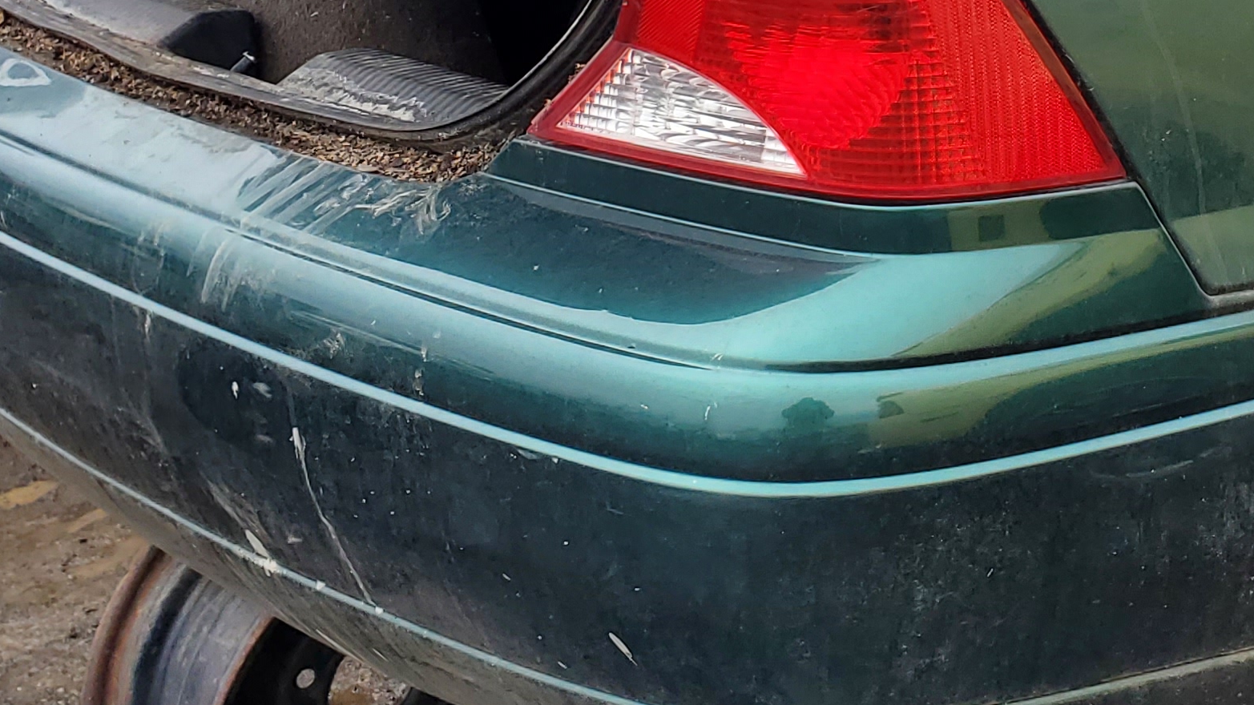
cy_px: -59
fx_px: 2427
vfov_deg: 16.1
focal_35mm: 73
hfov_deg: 27.7
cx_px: 1176
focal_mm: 4.3
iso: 50
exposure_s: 1/616
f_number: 2.4
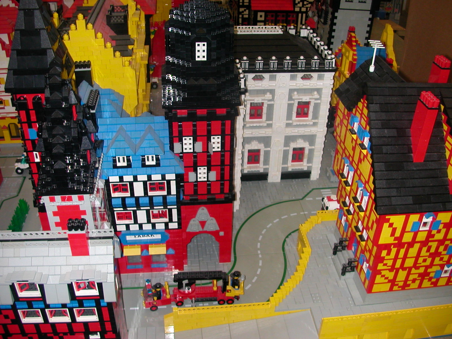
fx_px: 483
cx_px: 226
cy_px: 170
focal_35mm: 37
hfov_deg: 50.1
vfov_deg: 38.7
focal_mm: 5.6
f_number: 2.7
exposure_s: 1/59.9
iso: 100
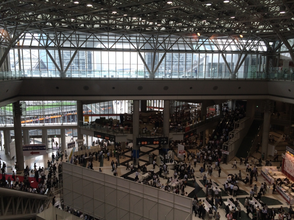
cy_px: 110
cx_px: 147
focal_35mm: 30
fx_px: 255
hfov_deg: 60.0
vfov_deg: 46.8
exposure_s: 1/120
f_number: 2.2
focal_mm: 4.12
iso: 64
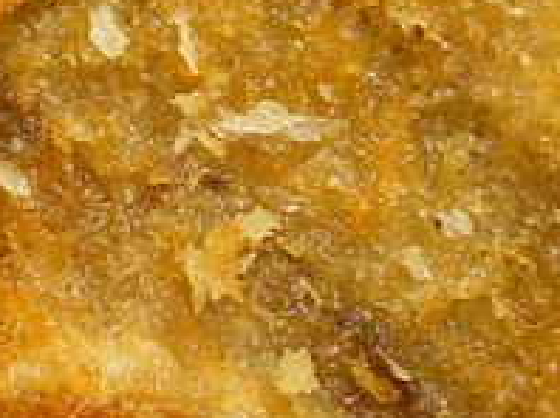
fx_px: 2682
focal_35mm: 166
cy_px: -119
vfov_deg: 8.8
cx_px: 17
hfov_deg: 11.8
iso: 400
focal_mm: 6.72
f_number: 3.1
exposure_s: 1/25
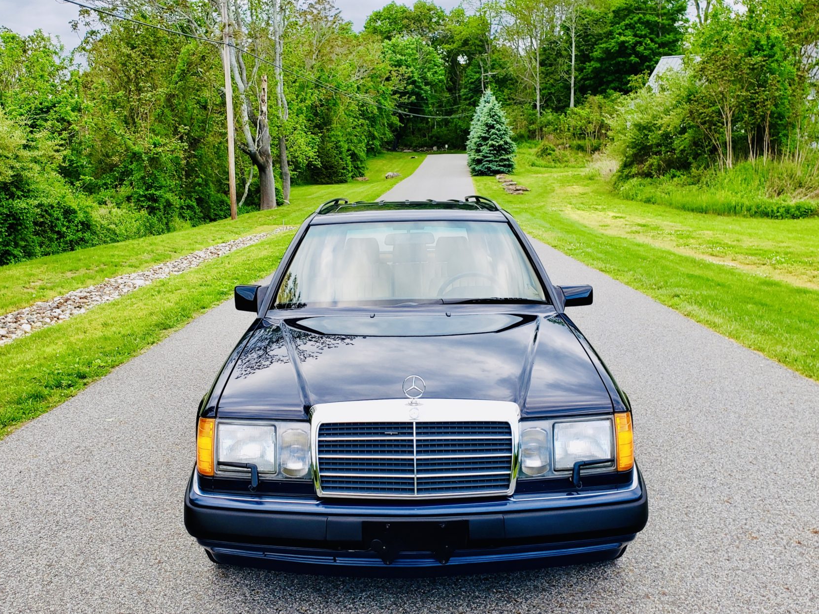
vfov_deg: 44.2
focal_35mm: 32
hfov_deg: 56.8
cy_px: 305
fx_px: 757
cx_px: 394
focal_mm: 4.3
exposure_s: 1/120
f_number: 2.4
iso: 64
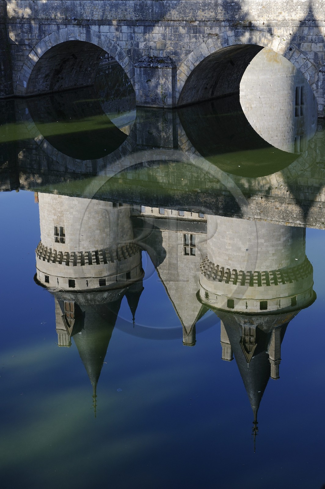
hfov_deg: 19.4
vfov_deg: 28.9
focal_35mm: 70
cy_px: 244
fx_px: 949
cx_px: 162
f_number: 10
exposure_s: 1/160
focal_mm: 70
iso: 200
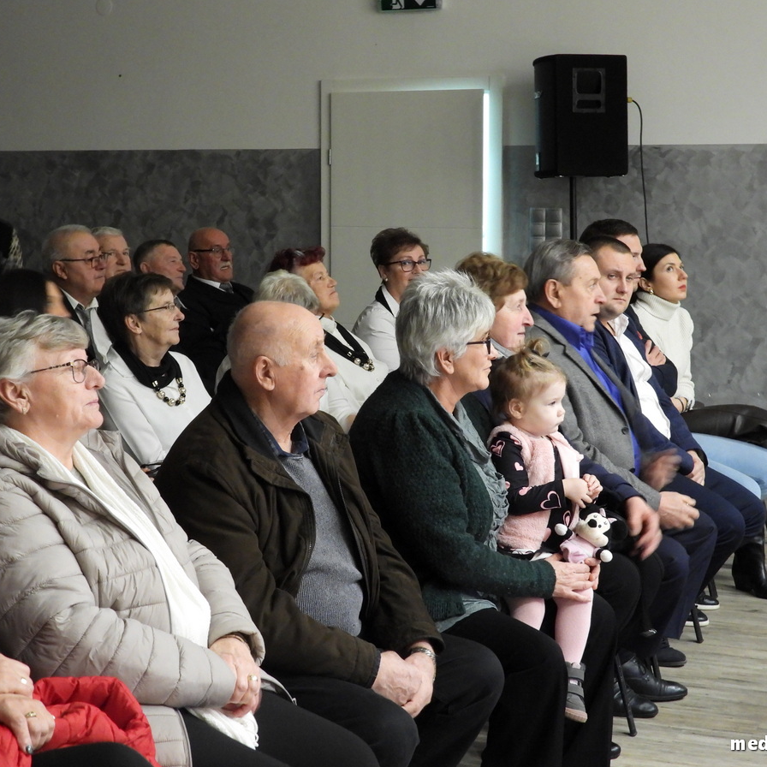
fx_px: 1780
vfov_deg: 24.3
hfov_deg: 24.3
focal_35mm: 71
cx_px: 364
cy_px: 384
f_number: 3.5
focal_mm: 10.7
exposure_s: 1/8
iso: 800
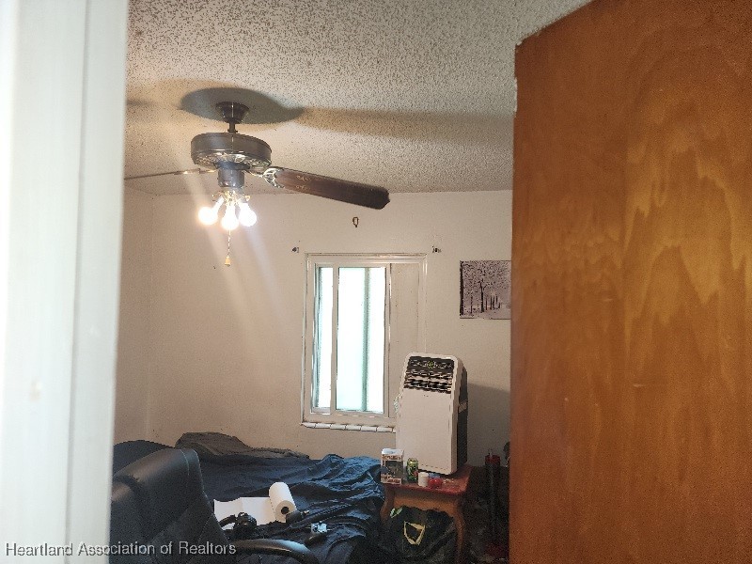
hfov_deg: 73.9
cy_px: 282
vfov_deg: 58.9
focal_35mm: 23
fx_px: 500
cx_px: 376
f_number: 1.8
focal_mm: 6.4
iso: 64
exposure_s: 1/60.2
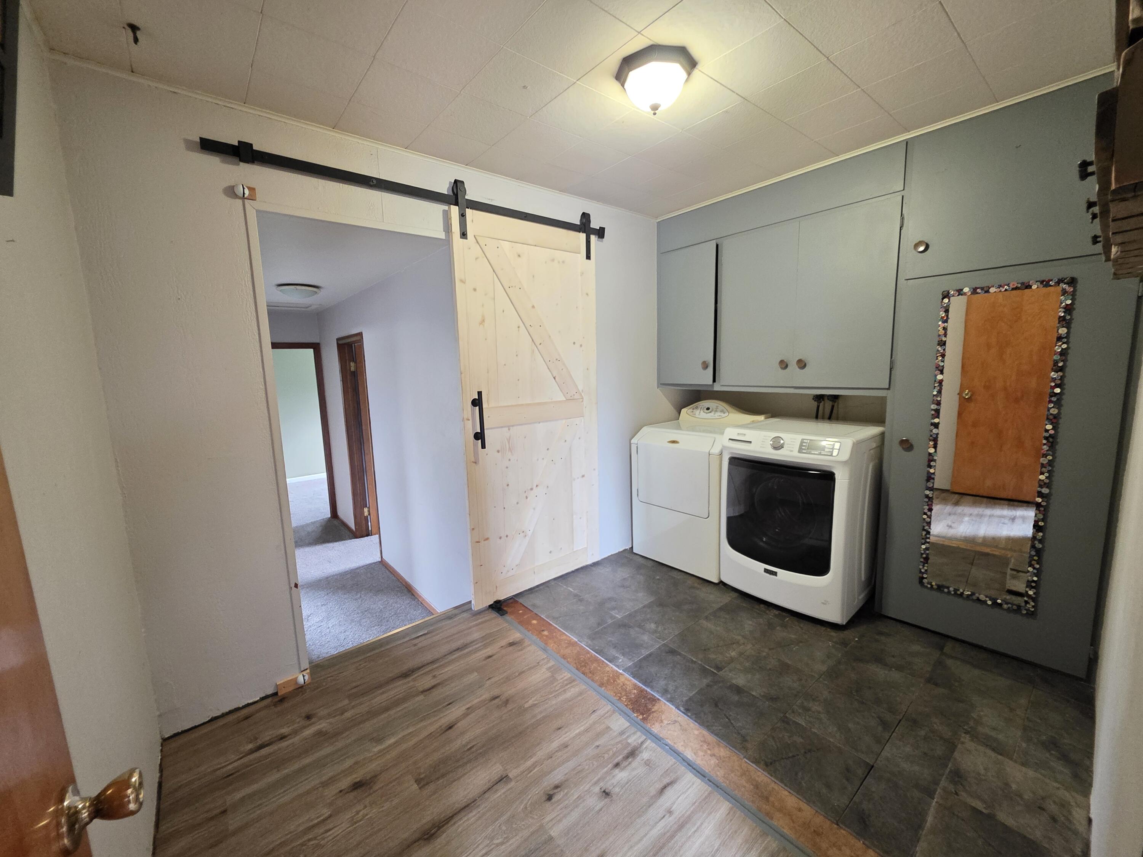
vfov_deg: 89.9
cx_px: 572
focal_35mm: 13
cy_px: 428
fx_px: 429
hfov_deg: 106.2
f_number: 1.9
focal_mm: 2.2
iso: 1000
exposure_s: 1/30
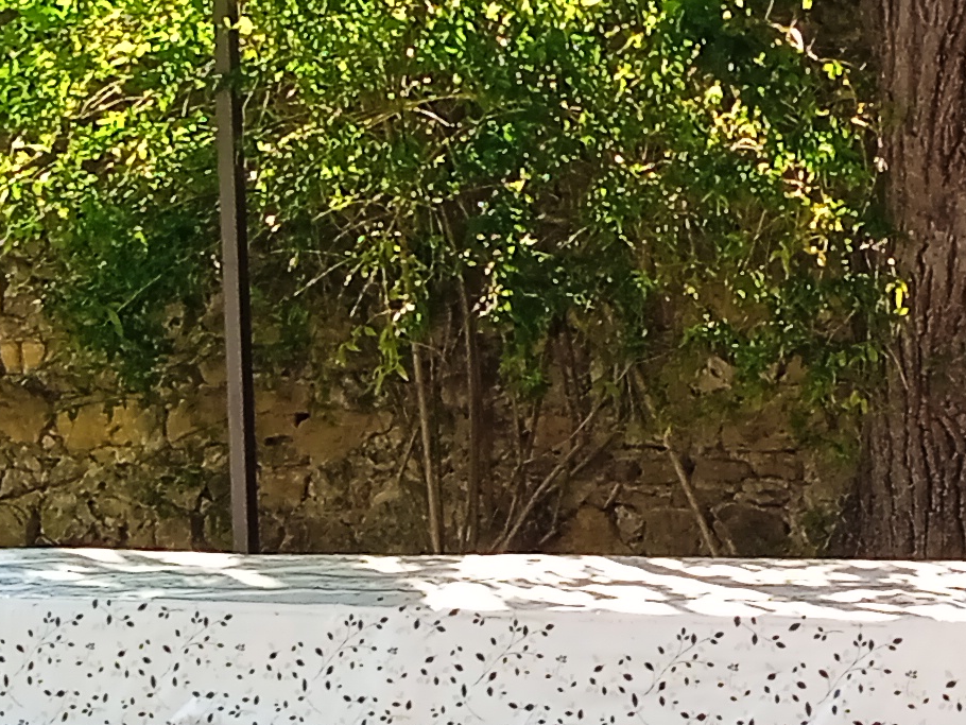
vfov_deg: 11.6
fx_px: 3573
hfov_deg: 15.2
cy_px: 325
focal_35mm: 128
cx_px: 867
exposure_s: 1/100
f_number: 2.2
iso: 175
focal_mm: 3.43
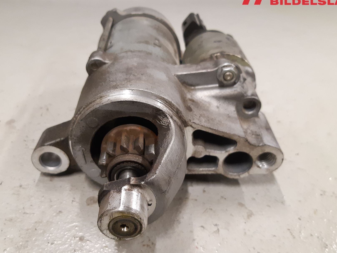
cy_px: 130
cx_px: 157
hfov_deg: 55.3
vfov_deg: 42.9
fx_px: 321
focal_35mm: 33
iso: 250
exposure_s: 1/50
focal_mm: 3.93
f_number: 1.7
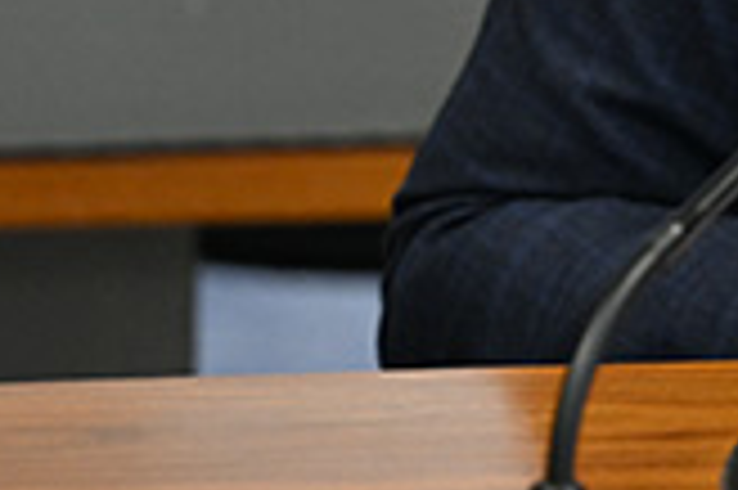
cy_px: -539
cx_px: 1773
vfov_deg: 2.2
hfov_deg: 3.2
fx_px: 12881
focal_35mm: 629
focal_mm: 120
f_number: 2.8
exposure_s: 1/125
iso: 1600
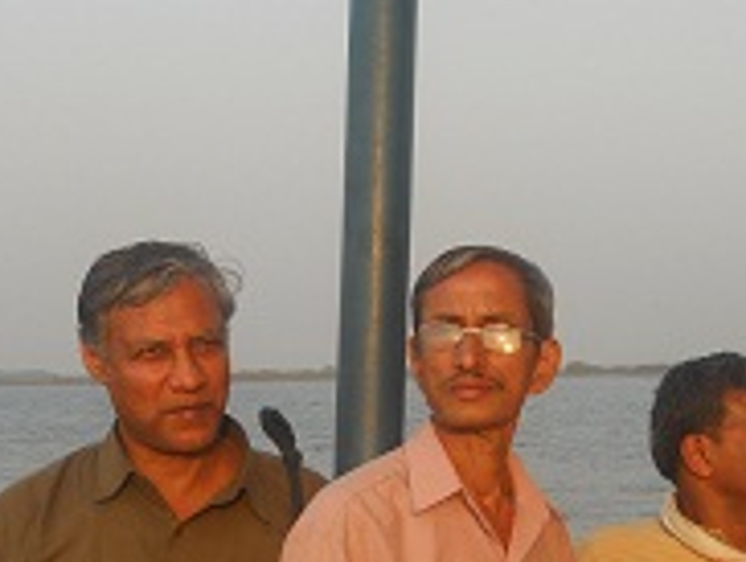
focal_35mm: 81
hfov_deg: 23.9
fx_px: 1748
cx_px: 545
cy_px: 291
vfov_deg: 18.3
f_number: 3.2
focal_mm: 7.3
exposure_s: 1/250
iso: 80
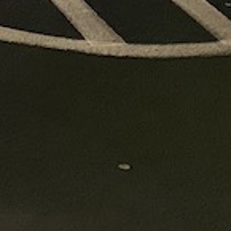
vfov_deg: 7.7
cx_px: -298
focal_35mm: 203
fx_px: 1533
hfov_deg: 8.0
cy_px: -427
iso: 800
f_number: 1.8
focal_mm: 4.25
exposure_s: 1/25
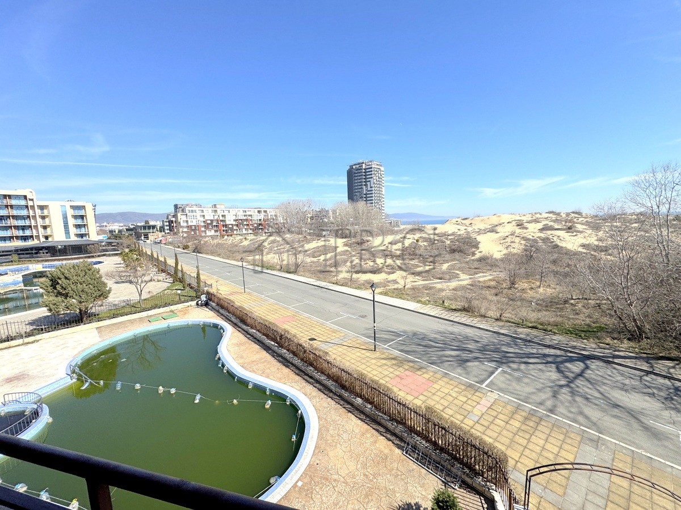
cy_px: 255
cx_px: 340
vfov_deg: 85.7
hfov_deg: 102.1
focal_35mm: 14
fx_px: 275
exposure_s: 1/2415
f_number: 2.2
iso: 50
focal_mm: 2.22
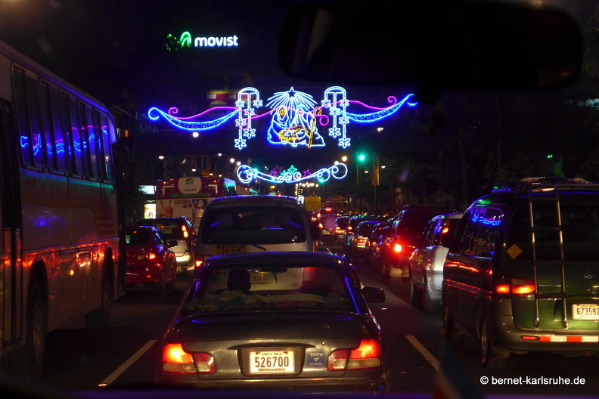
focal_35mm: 90
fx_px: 1497
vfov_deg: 15.2
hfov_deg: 22.6
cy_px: 200
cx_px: 300
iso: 400
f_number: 2.3
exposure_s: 1/60
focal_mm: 17.7
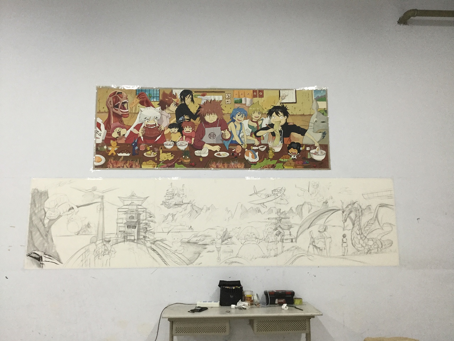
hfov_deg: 58.4
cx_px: 227
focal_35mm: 31
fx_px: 407
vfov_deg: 45.4
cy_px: 170
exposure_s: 1/33
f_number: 2.4
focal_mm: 3.3
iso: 100
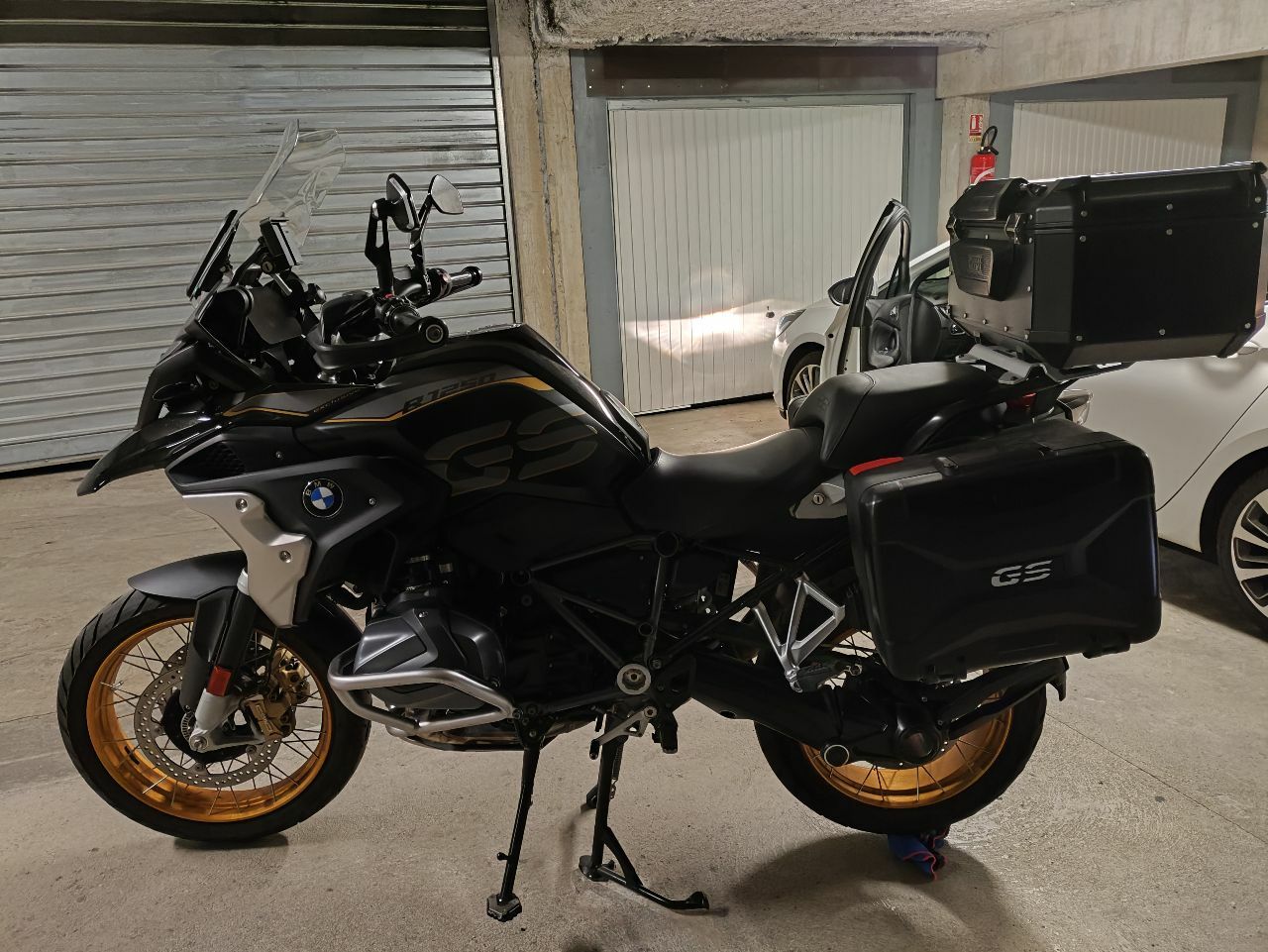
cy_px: 476
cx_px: 634
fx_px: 879
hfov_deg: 71.6
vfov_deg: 56.8
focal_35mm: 24
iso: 1940
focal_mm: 4.68
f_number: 1.8
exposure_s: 1/50
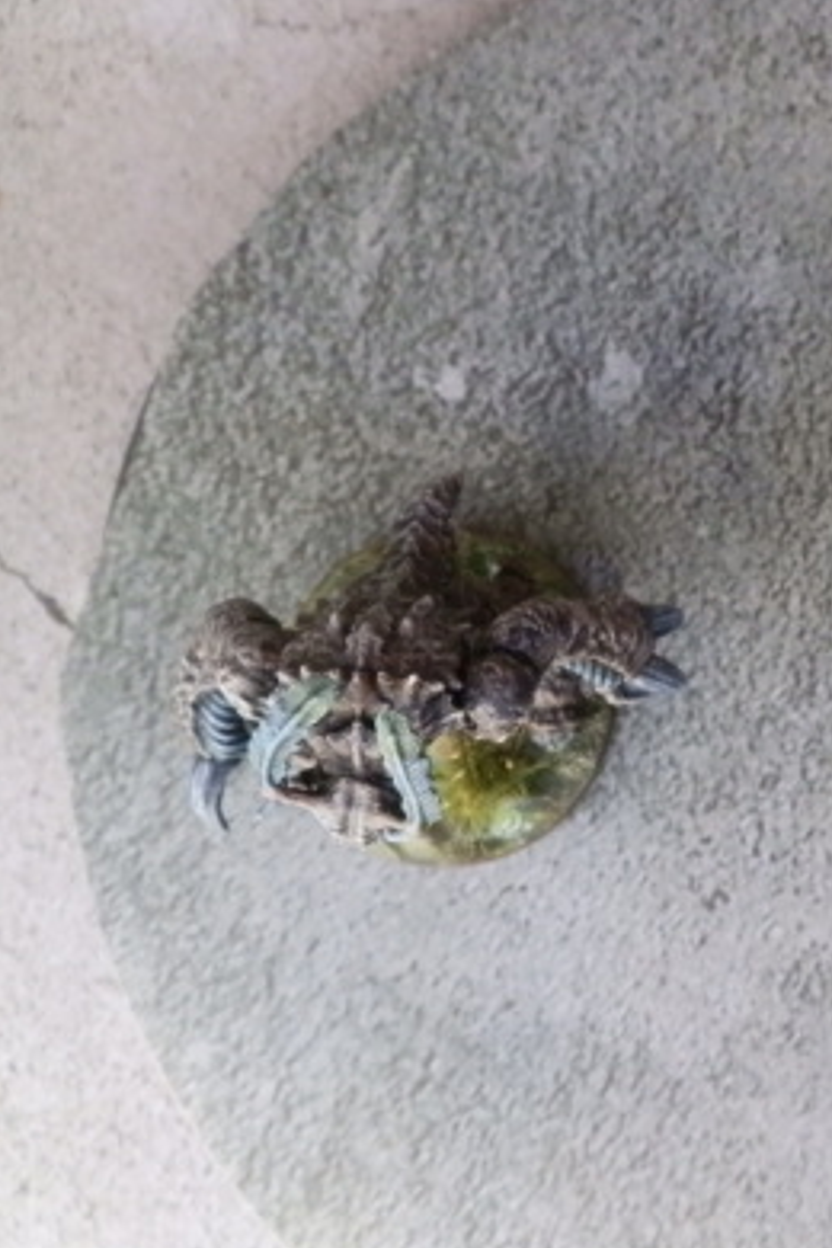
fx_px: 1387
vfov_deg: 48.5
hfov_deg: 31.3
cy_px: 630
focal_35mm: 40
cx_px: 797
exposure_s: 1/80
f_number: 3.1
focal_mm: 5
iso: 400
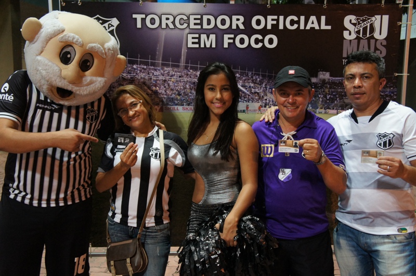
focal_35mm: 42
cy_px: 138
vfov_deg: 31.8
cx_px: 208
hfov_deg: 46.5
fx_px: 485
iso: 1600
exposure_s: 1/40
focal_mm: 28
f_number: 4
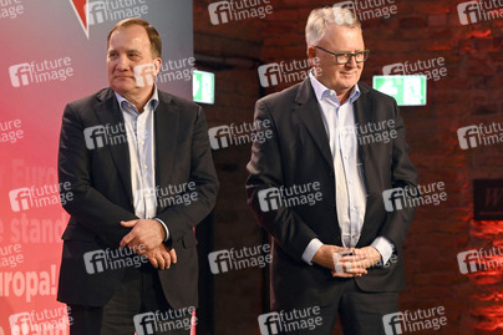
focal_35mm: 134
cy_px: 166
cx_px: 257
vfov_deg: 10.2
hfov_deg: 15.3
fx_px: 1871
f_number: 5
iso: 5000
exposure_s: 1/250
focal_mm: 120
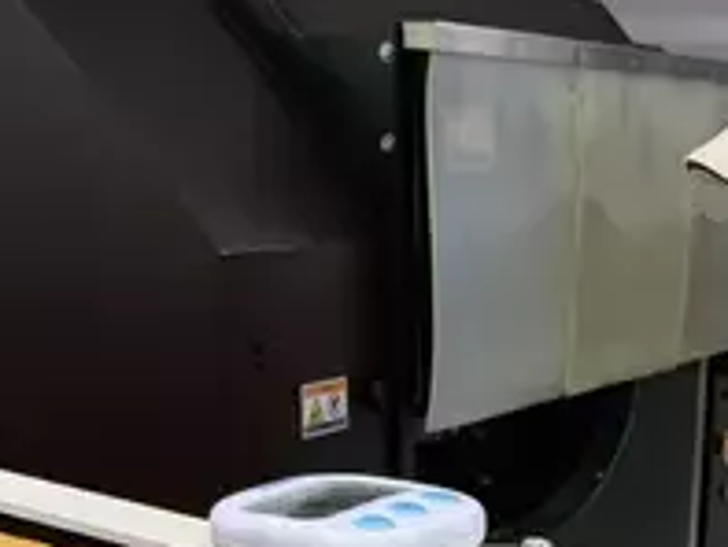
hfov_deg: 23.9
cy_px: 710
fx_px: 1662
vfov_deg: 17.5
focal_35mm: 79
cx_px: 676
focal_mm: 4.25
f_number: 1.8
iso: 64
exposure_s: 1/121
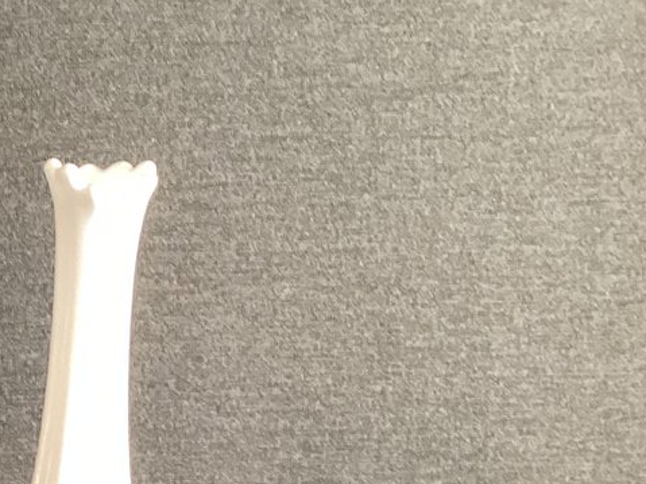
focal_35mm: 98
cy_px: 655
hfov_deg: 17.7
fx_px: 1828
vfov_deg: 14.4
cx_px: -355
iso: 250
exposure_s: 1/40
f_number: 2.4
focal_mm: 3.3
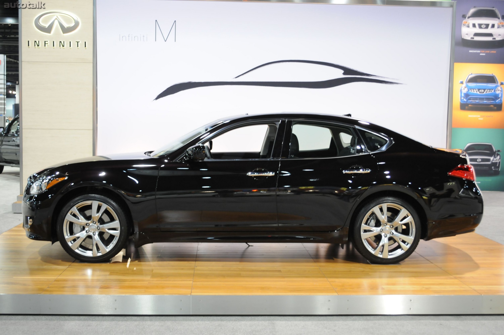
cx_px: 252
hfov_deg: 43.6
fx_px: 629
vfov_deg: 29.8
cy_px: 168
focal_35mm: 45
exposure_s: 1/13
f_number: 4.5
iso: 800
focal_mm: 30
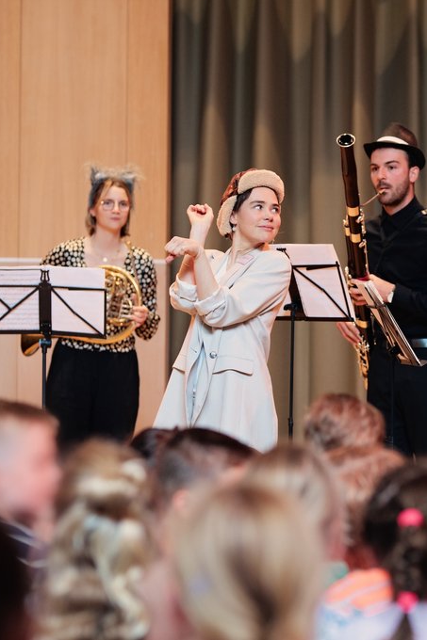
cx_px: 386
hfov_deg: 10.6
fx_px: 2278
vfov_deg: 16.0
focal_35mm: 128
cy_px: 320
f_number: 2.5
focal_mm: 85
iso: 1600
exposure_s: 1/200
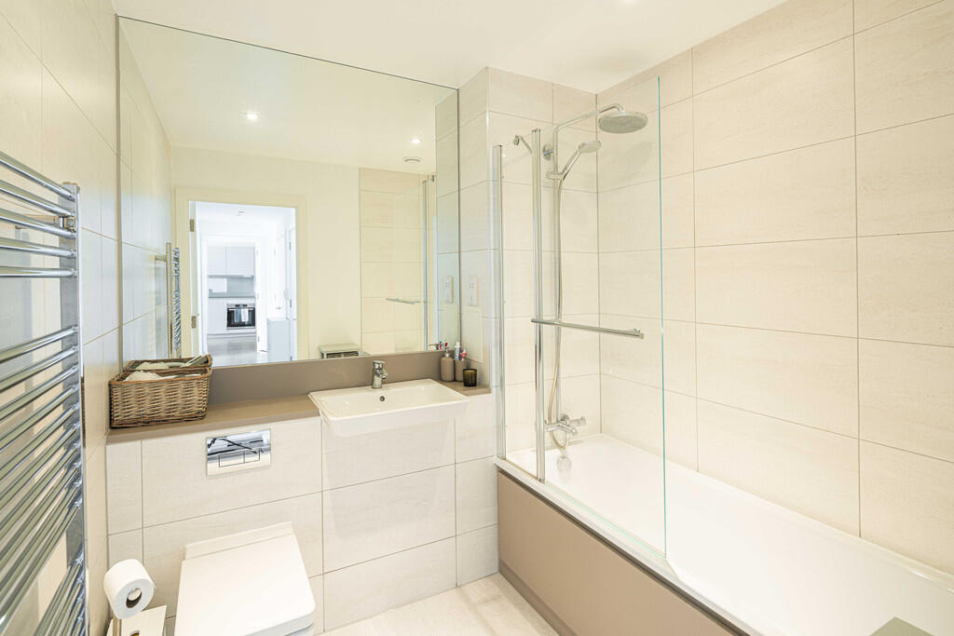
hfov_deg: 93.3
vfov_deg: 70.5
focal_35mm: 17
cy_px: 318
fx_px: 451
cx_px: 477
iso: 200
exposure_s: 1/1.67
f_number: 7.1
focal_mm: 17
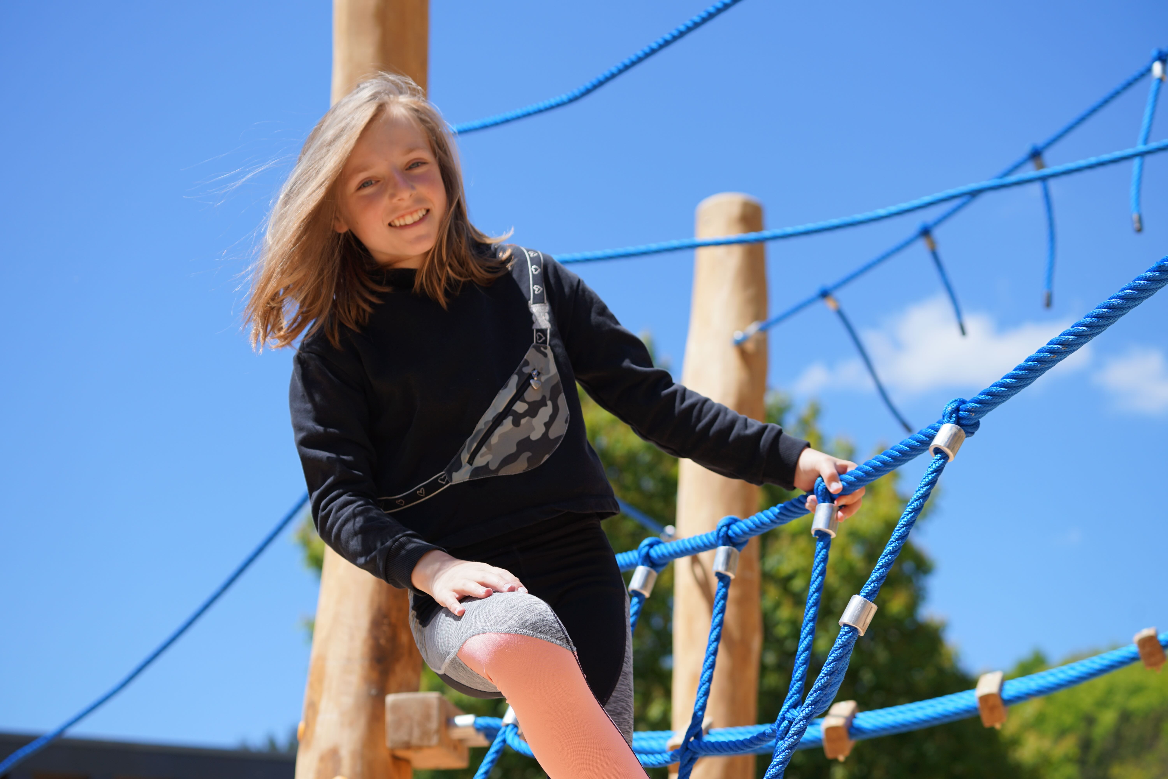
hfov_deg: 28.8
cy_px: 390
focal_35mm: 70
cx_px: 584
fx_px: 2271
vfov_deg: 19.5
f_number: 4.5
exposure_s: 1/640
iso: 100
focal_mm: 70
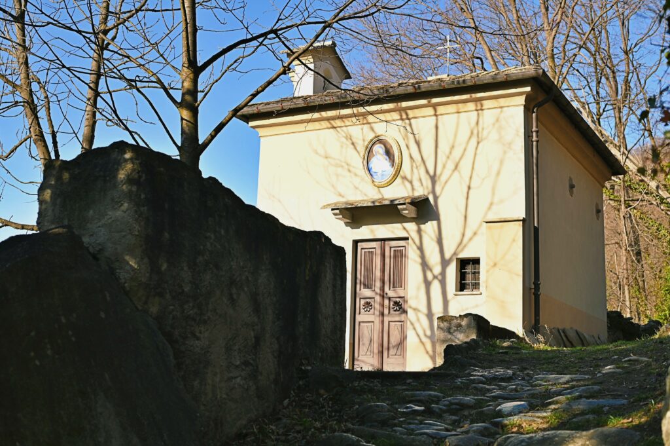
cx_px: 335
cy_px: 223
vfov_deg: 26.9
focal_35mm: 50
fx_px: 930
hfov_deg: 39.6
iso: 100
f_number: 5
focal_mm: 50
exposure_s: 1/500
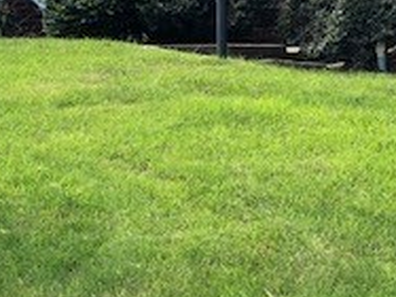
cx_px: -61
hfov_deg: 10.0
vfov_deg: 7.5
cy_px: -115
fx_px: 2229
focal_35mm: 195
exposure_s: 1/185
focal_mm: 6.6
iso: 20
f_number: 2.8
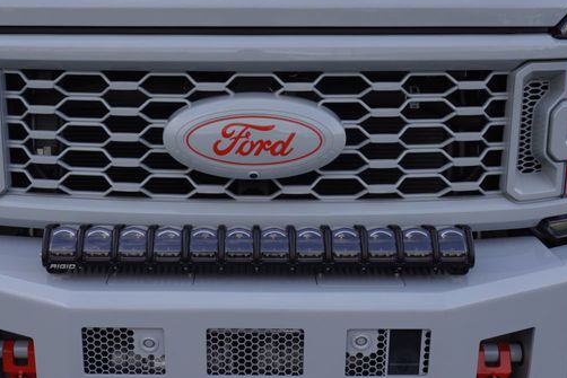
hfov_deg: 40.1
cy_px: 182
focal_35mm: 49
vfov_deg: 27.5
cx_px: 217
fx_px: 772
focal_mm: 16
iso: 100
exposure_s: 1/80
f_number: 4.5
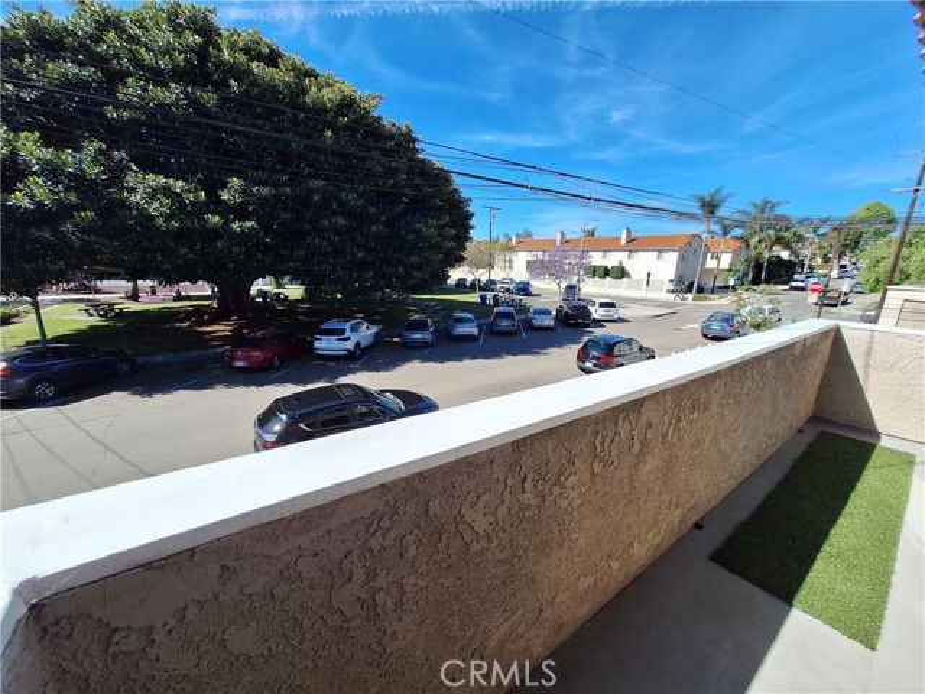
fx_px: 347
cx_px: 462
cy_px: 347
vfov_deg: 89.9
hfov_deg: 106.2
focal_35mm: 13
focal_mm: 1.74
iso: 40
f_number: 2.2
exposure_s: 1/2000
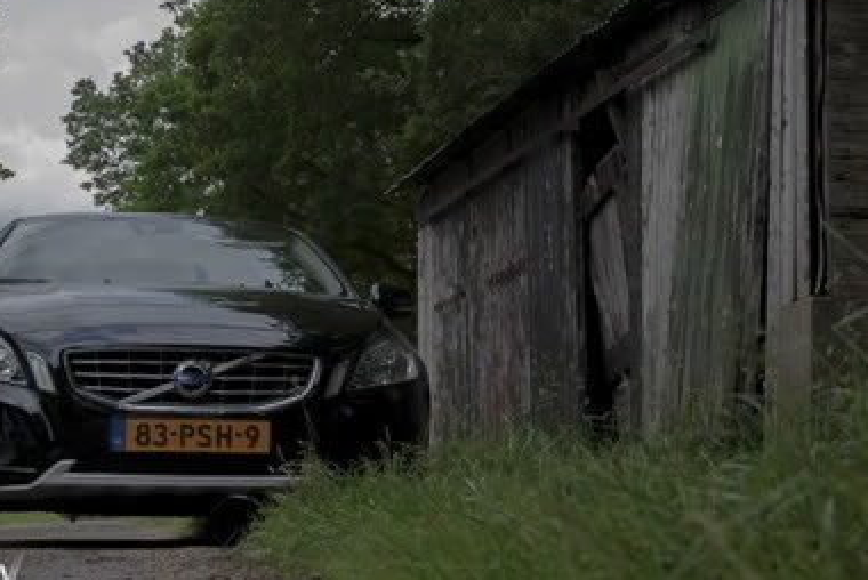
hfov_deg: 25.6
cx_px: 379
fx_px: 1906
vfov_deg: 17.3
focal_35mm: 79
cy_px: 239
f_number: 6.3
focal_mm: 40
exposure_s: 1/125
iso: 100
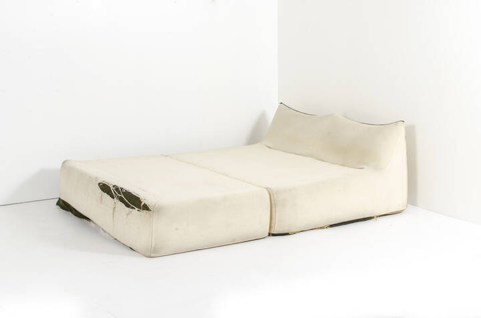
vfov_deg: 25.6
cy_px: 159
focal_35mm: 52
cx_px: 240
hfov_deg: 37.9
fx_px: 700
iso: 100
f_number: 16
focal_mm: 35
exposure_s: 1/160
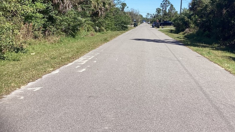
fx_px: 268
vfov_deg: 27.2
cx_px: 148
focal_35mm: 43
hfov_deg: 46.9
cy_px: 29
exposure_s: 1/1199
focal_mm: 3.3
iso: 25
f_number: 2.4
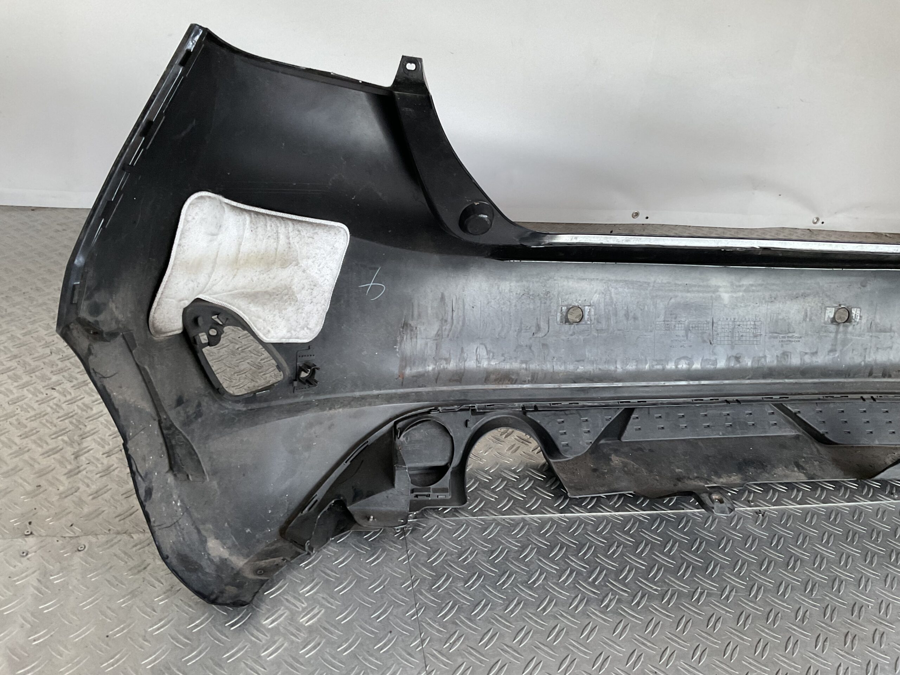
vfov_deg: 48.2
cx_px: 450
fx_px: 754
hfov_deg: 61.7
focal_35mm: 29
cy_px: 338
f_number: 1.8
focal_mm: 3
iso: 125
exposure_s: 1/50
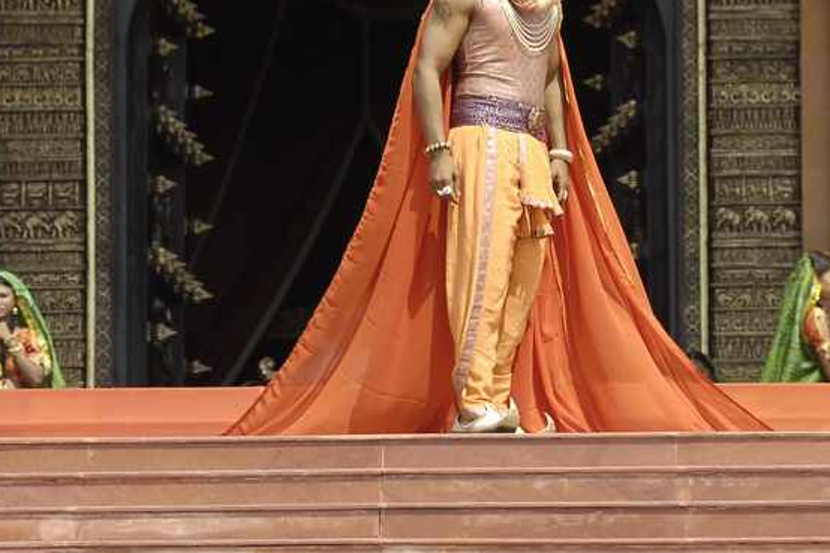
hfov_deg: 6.3
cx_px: 488
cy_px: 115
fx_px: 7560
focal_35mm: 328
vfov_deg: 4.2
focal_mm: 105
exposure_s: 1/500
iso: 200
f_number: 6.3
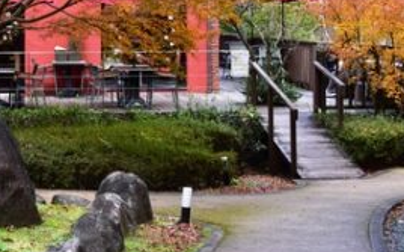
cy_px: -30
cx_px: 145
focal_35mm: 89
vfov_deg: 14.3
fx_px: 979
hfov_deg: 23.2
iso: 400
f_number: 5.6
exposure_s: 1/125
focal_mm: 26
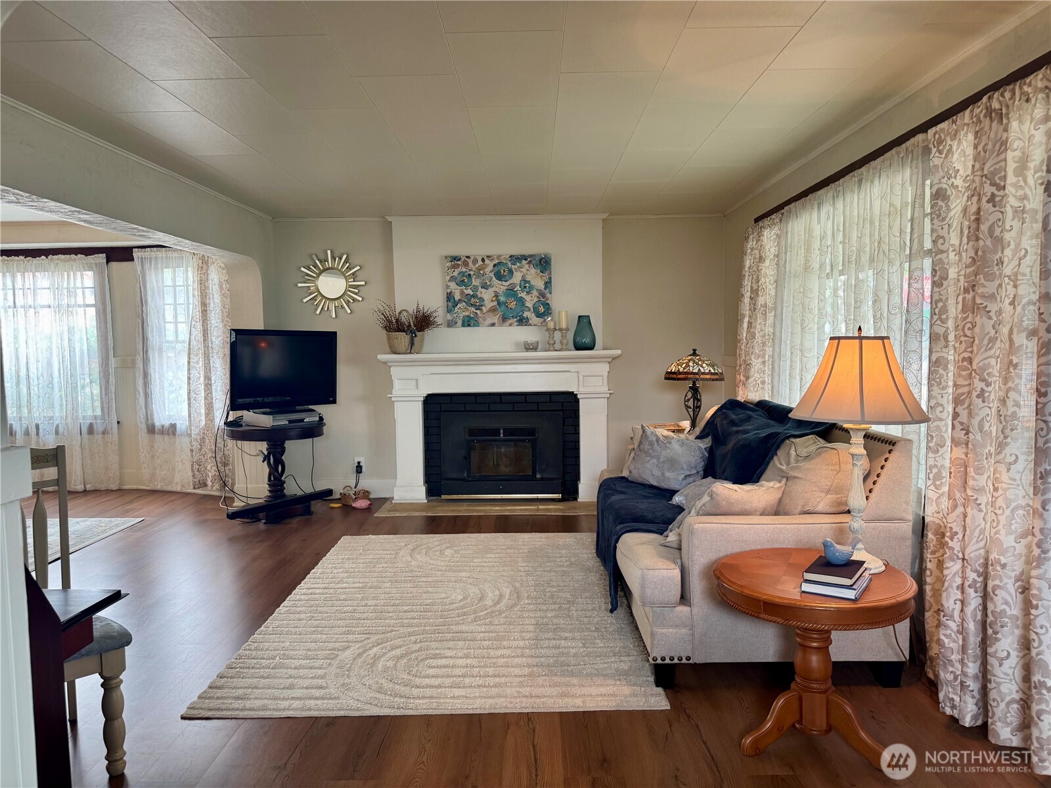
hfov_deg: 71.6
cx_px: 526
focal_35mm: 24
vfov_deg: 56.8
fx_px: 729
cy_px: 394
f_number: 1.78
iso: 125
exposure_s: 1/60
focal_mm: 6.76
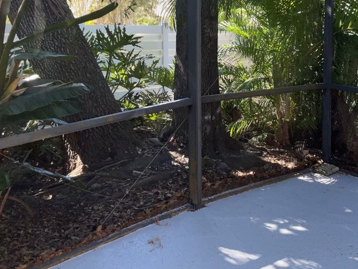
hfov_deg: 40.4
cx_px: 201
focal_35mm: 47
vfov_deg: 30.5
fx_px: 486
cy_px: 79
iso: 16
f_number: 1.8
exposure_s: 1/220
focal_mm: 3
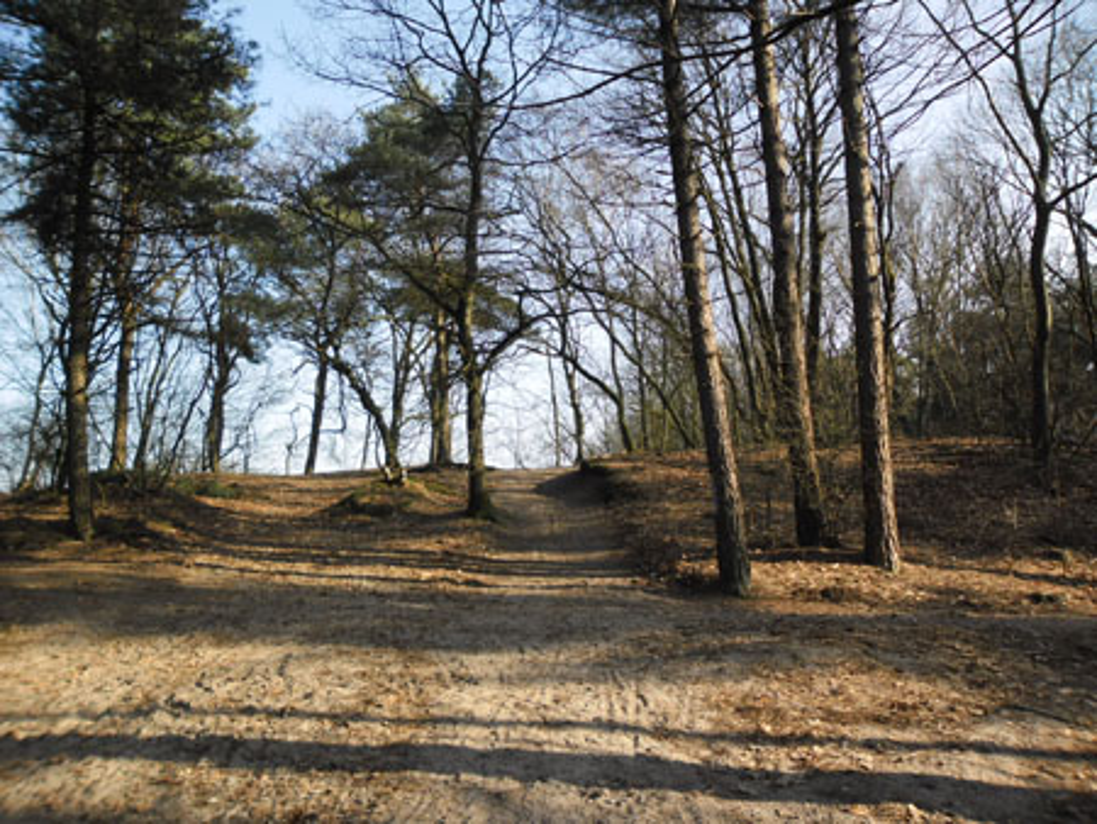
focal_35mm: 27
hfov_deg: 65.3
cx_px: 548
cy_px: 412
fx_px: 856
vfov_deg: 51.4
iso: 80
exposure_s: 1/197
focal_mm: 4.9
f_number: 3.5
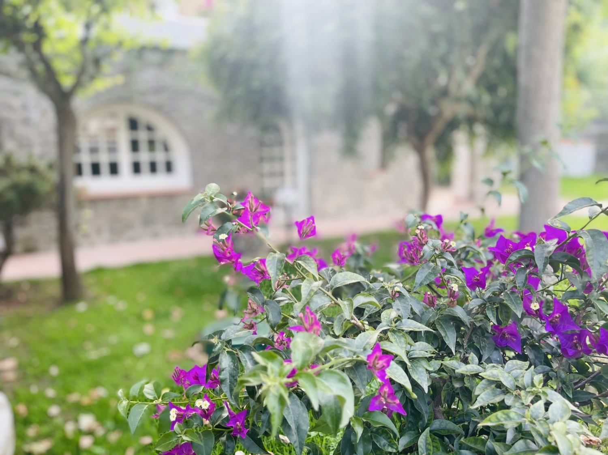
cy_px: 228
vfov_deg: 53.0
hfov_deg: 67.3
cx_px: 304
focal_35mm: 26
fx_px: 457
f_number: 1.6
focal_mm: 5.1
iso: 40
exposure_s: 1/121
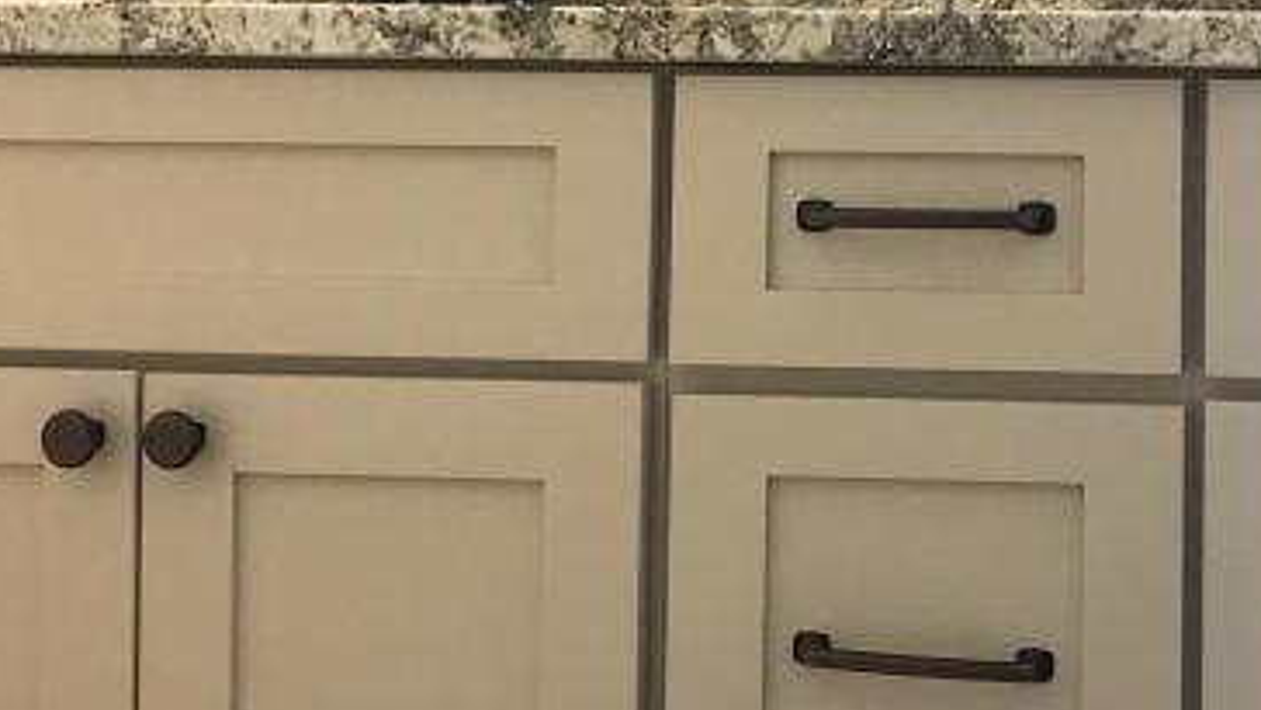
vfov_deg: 17.8
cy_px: 114
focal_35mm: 67
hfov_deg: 30.6
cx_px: 1032
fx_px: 2241
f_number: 1.8
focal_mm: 3.99
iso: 25
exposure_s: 1/40
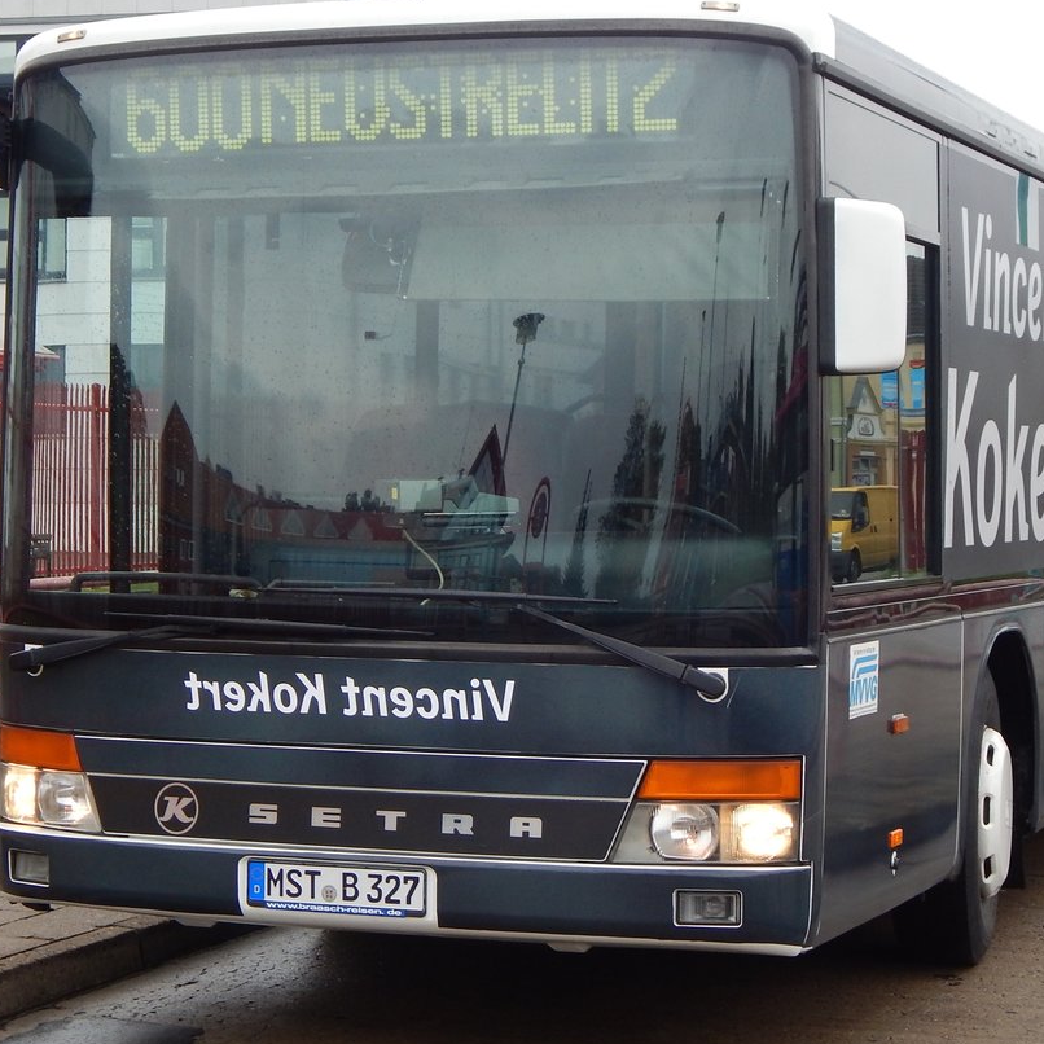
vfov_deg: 24.3
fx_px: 2423
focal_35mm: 71
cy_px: 493
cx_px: 593
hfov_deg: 24.3
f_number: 3.8
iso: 125
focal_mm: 9.7
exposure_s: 1/160
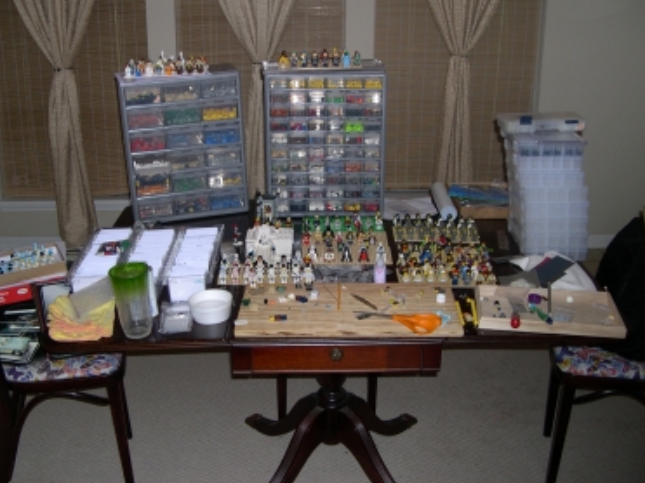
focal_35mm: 41
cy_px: 238
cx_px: 309
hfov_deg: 45.8
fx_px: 764
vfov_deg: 35.1
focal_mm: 8
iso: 100
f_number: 2.8
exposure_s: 1/60
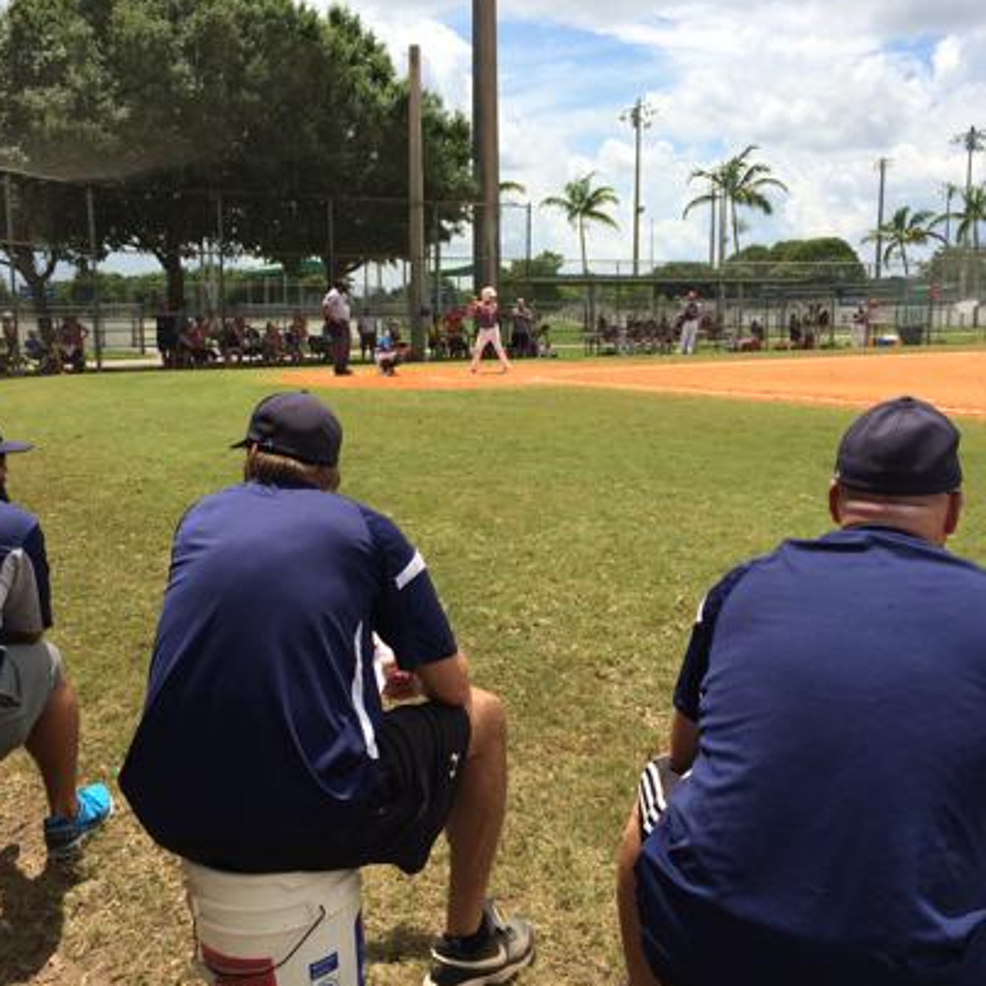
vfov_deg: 47.2
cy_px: 491
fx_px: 1128
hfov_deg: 47.2
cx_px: 445
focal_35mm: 35
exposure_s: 1/2415
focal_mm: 4.15
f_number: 2.2
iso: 32
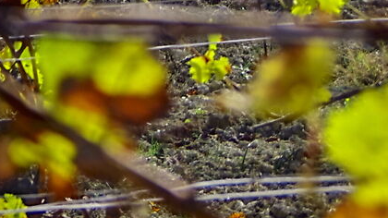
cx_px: -647
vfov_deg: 3.3
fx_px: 3693
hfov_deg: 5.7
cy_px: -343
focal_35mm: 359
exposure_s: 1/100
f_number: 5.6
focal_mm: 40
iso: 100
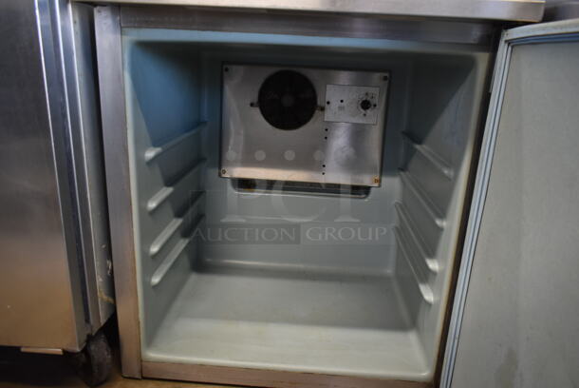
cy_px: 194
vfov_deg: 48.0
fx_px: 435
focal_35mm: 27
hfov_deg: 67.3
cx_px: 290
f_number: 3.5
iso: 1000
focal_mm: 18
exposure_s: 1/30
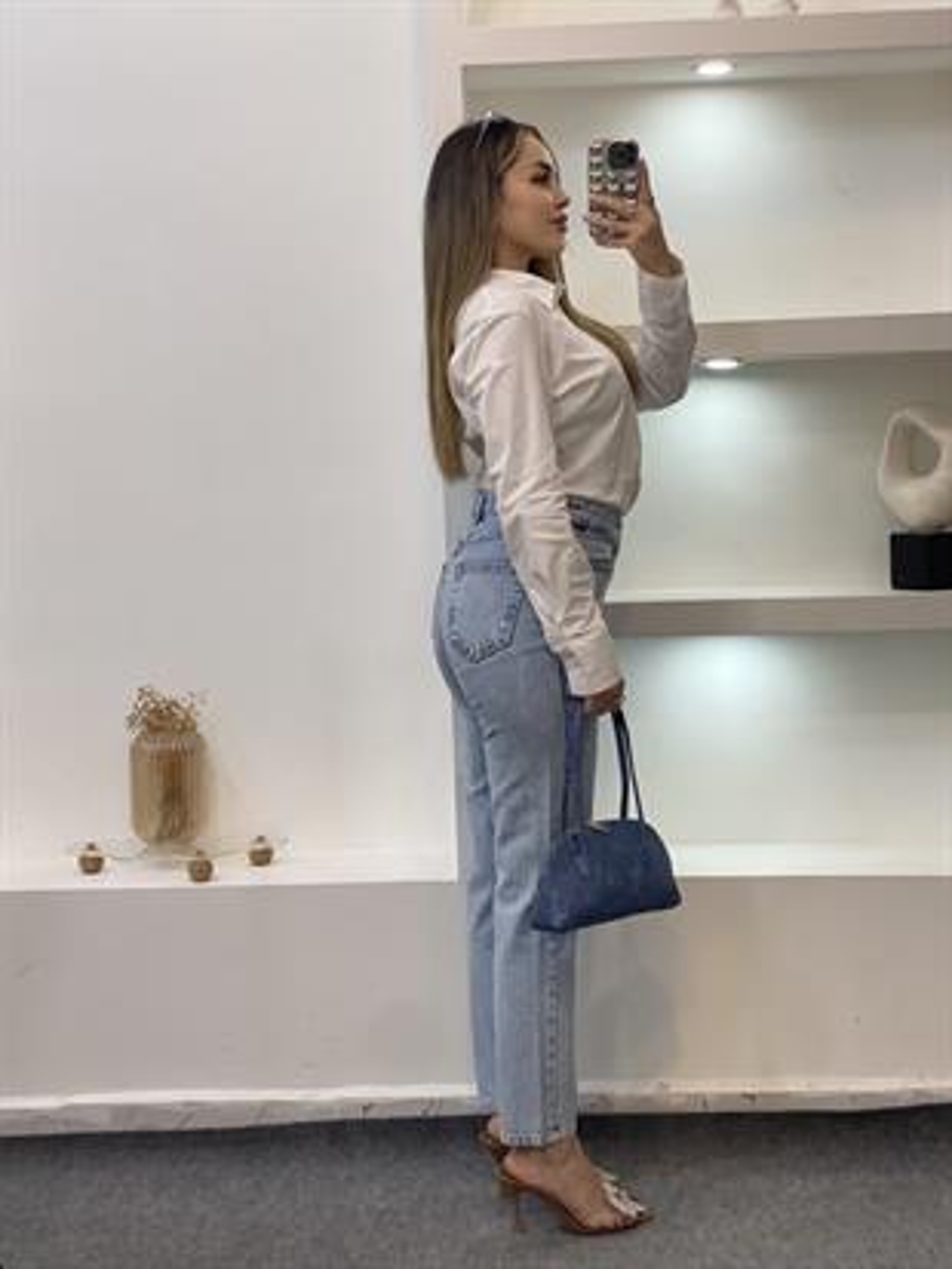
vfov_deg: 36.8
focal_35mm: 52
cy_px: 634
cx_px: 476
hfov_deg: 28.0
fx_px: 1906
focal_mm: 6
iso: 64
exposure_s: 1/100
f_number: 2
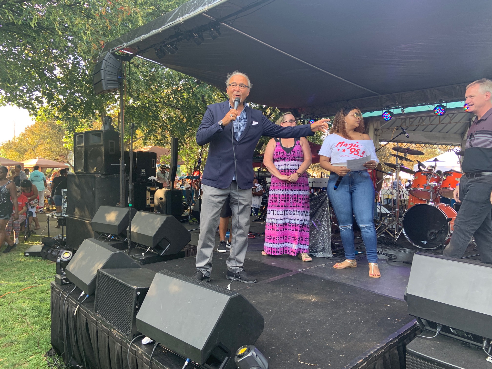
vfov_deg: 53.1
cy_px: 184
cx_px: 246
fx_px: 370
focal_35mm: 26
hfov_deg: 67.3
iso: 64
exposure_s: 1/121
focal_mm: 4.25
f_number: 1.8
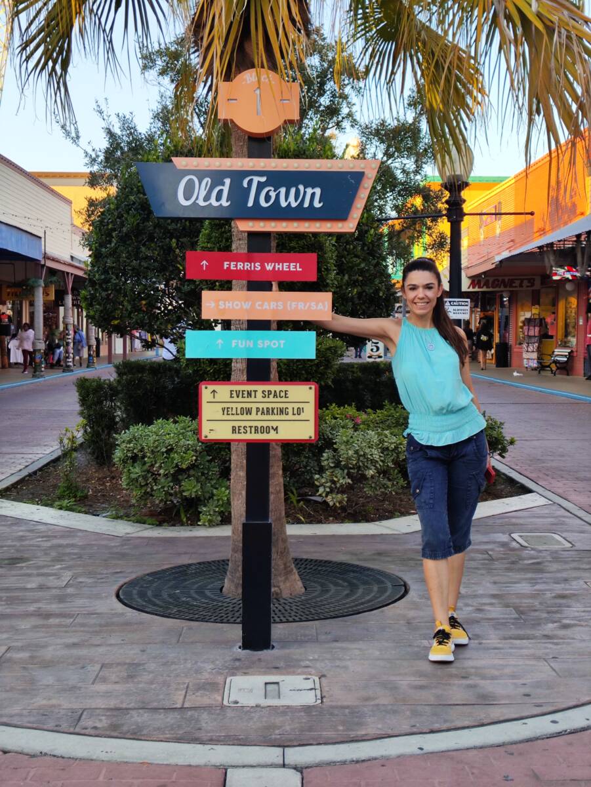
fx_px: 546
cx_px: 296
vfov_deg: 71.6
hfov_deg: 56.8
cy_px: 394
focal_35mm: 24
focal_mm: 4.68
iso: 50
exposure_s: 1/144
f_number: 1.8
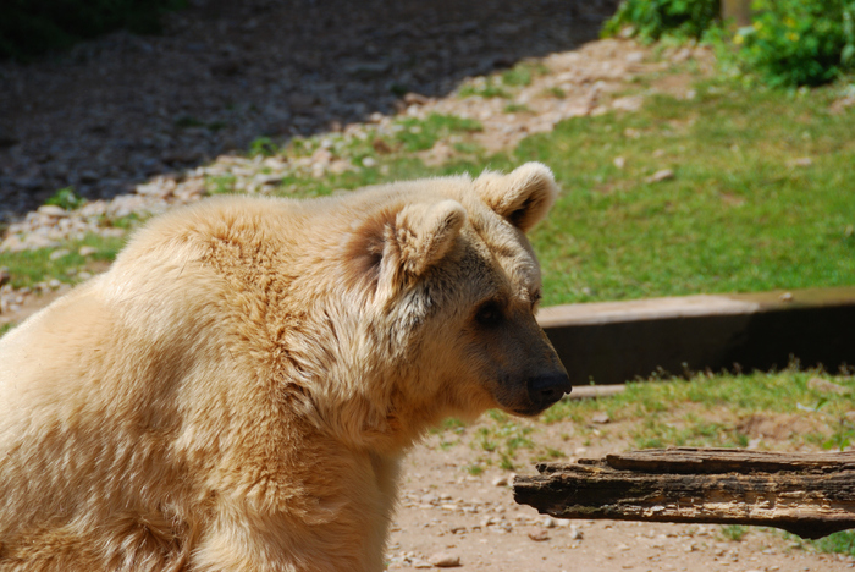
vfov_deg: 4.6
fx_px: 7131
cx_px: 428
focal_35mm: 300
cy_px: 286
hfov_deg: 6.9
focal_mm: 200
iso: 100
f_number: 8
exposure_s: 1/250
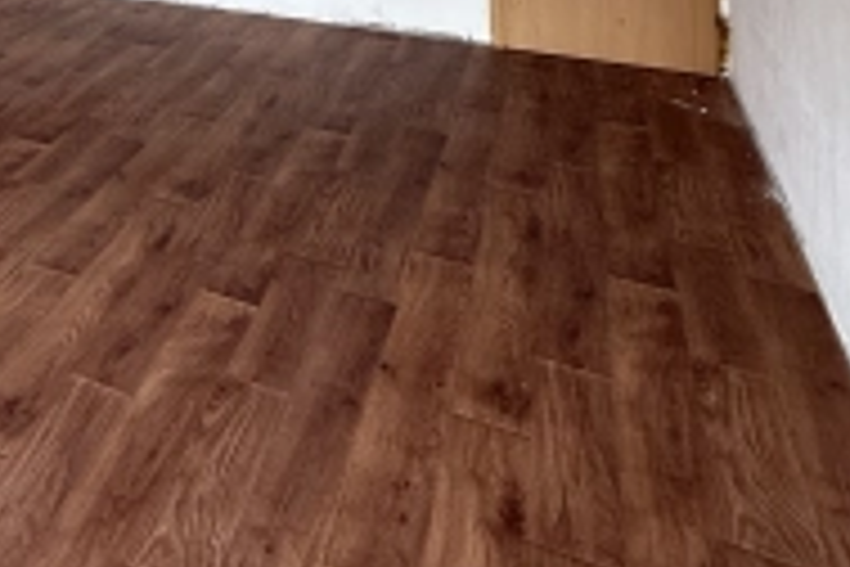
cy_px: -252
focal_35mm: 36
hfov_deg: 49.9
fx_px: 850
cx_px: 169
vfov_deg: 27.4
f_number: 2.2
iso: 200
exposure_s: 1/99
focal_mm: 2.22
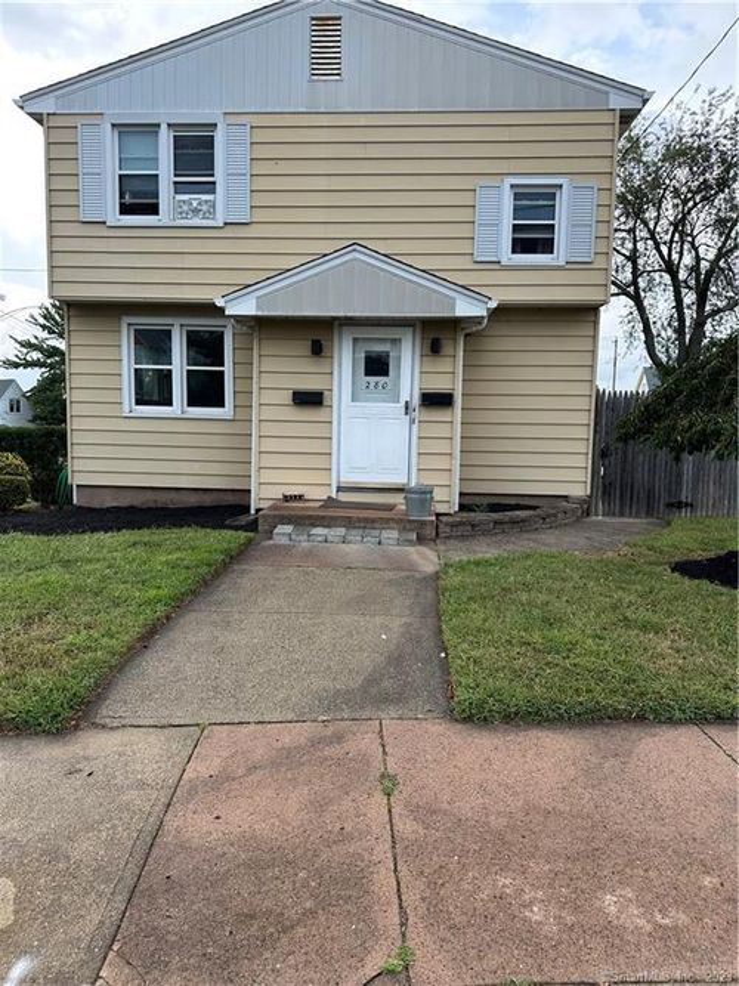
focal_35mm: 24
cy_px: 493
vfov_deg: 71.6
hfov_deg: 56.8
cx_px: 370
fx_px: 683
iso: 80
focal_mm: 6.86
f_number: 1.78
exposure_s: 1/555
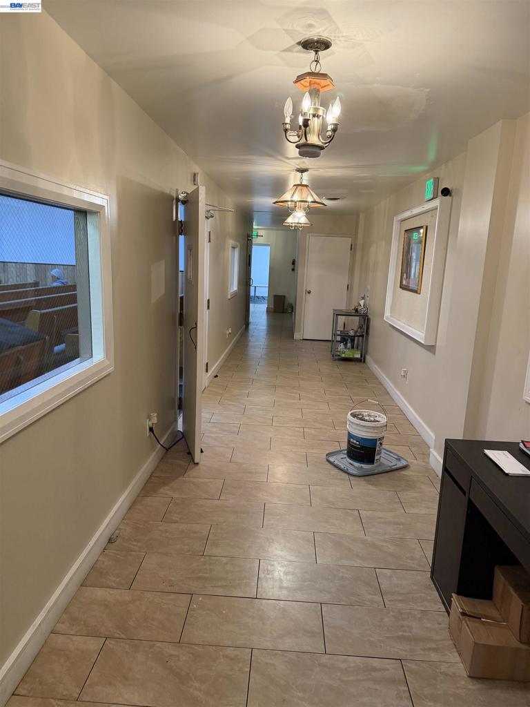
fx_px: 490
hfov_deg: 56.8
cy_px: 354
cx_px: 265
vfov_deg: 71.6
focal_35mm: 24
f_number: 1.78
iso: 320
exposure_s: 1/60
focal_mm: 6.76
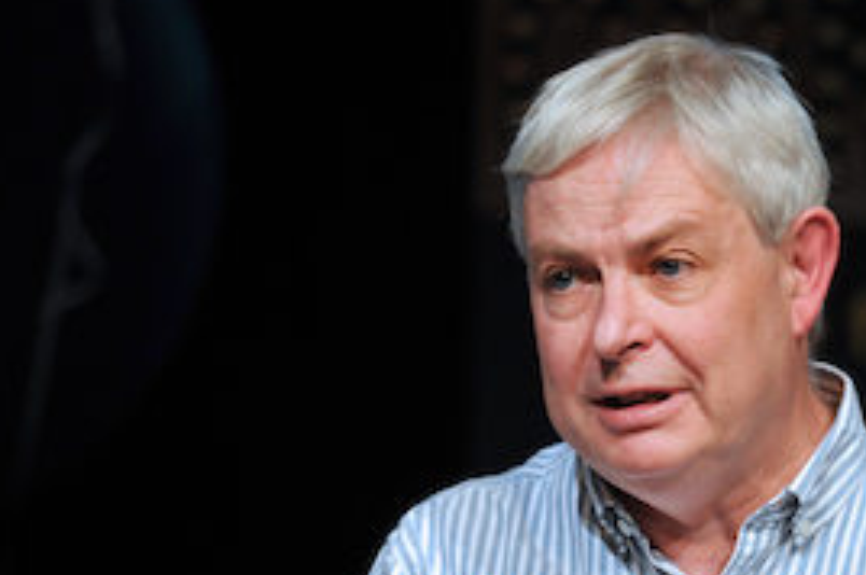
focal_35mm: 448
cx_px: 588
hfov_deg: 4.6
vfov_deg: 3.1
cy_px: 467
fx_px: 10764
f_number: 3.2
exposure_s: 1/250
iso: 1250
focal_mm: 200
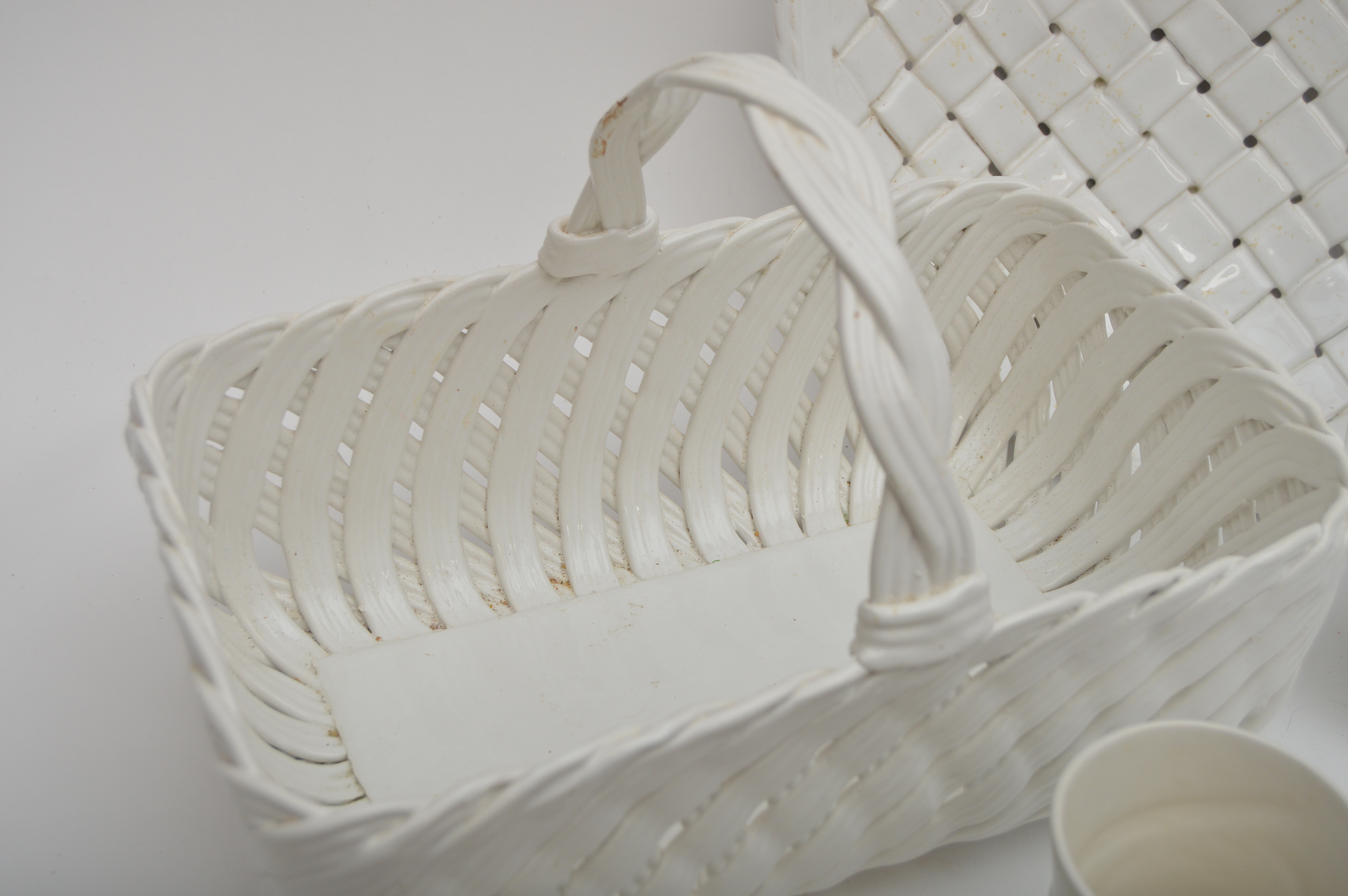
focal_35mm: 48
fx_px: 1796
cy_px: 448
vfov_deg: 28.0
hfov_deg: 41.1
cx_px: 674
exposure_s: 1/200
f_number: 5
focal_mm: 32
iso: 200
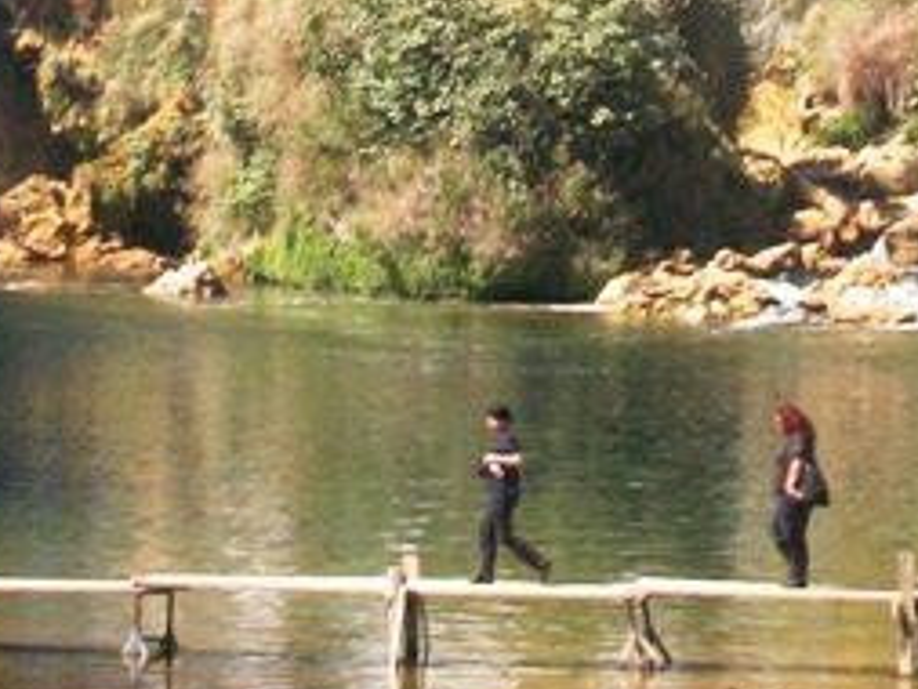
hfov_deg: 6.1
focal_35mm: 322
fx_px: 8543
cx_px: 874
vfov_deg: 4.6
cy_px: -261
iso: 50
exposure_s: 1/67.3
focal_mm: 17.1
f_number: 8.2
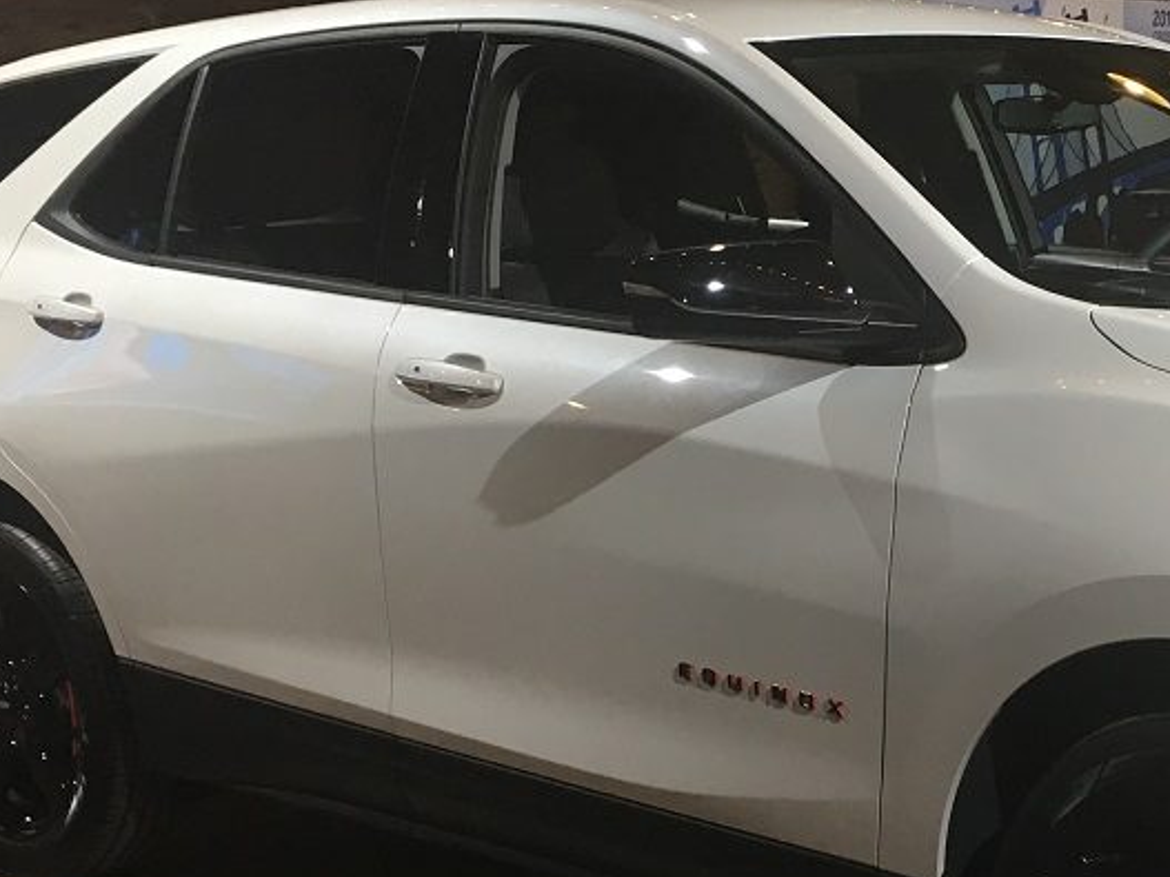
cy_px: 446
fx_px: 2230
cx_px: 1048
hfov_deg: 28.3
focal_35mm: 66
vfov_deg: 22.2
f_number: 2.2
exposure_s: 1/30
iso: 64
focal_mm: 4.15
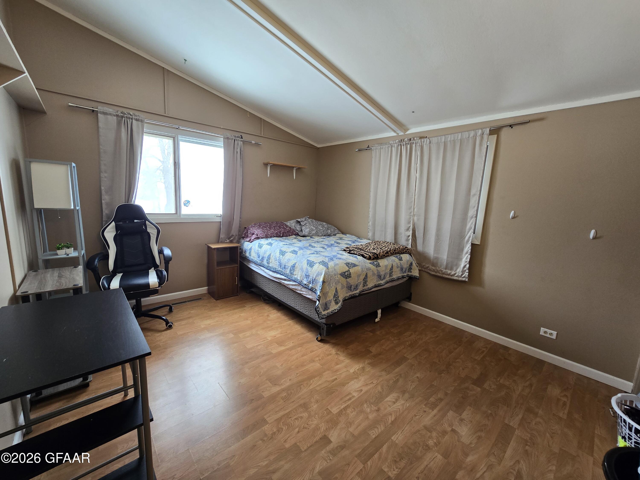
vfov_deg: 89.9
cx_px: 320
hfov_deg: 106.2
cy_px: 240
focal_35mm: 13
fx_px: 240
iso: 100
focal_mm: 2.2
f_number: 2.2
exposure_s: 1/60
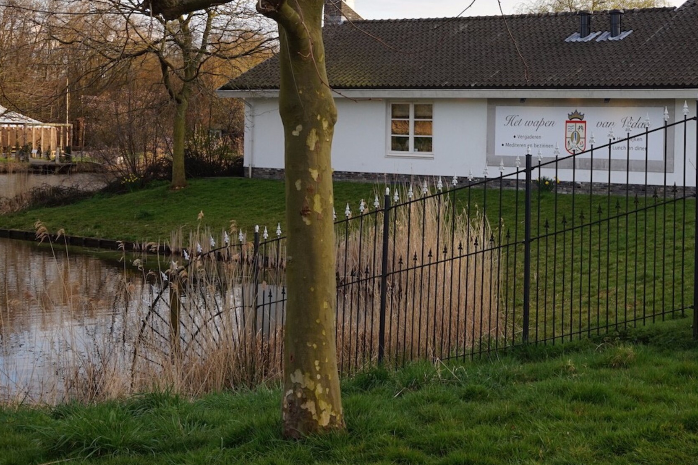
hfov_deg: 30.5
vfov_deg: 20.8
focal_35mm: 65
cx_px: 530
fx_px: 1256
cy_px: 117
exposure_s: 1/60
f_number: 7.1
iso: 100
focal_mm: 27
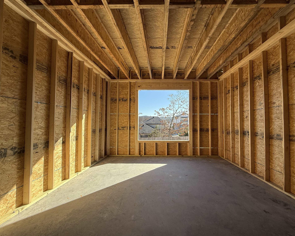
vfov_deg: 84.0
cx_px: 160
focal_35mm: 15
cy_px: 118
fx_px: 131
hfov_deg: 96.6
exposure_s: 1/527
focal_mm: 2.22
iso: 64
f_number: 2.2
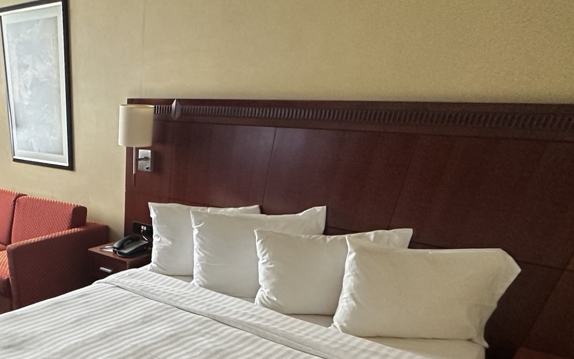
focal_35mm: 29
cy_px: 387
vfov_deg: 36.9
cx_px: 107
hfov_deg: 59.1
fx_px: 454
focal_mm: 2.22
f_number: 2.2
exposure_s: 1/60
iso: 400
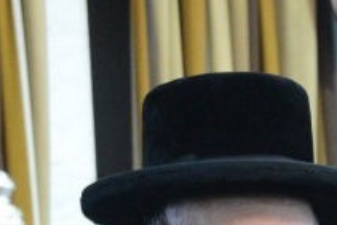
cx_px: 610
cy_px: 542
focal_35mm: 267
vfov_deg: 5.0
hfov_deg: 7.5
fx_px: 2501
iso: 5000
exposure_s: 1/60
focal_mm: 55
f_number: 5
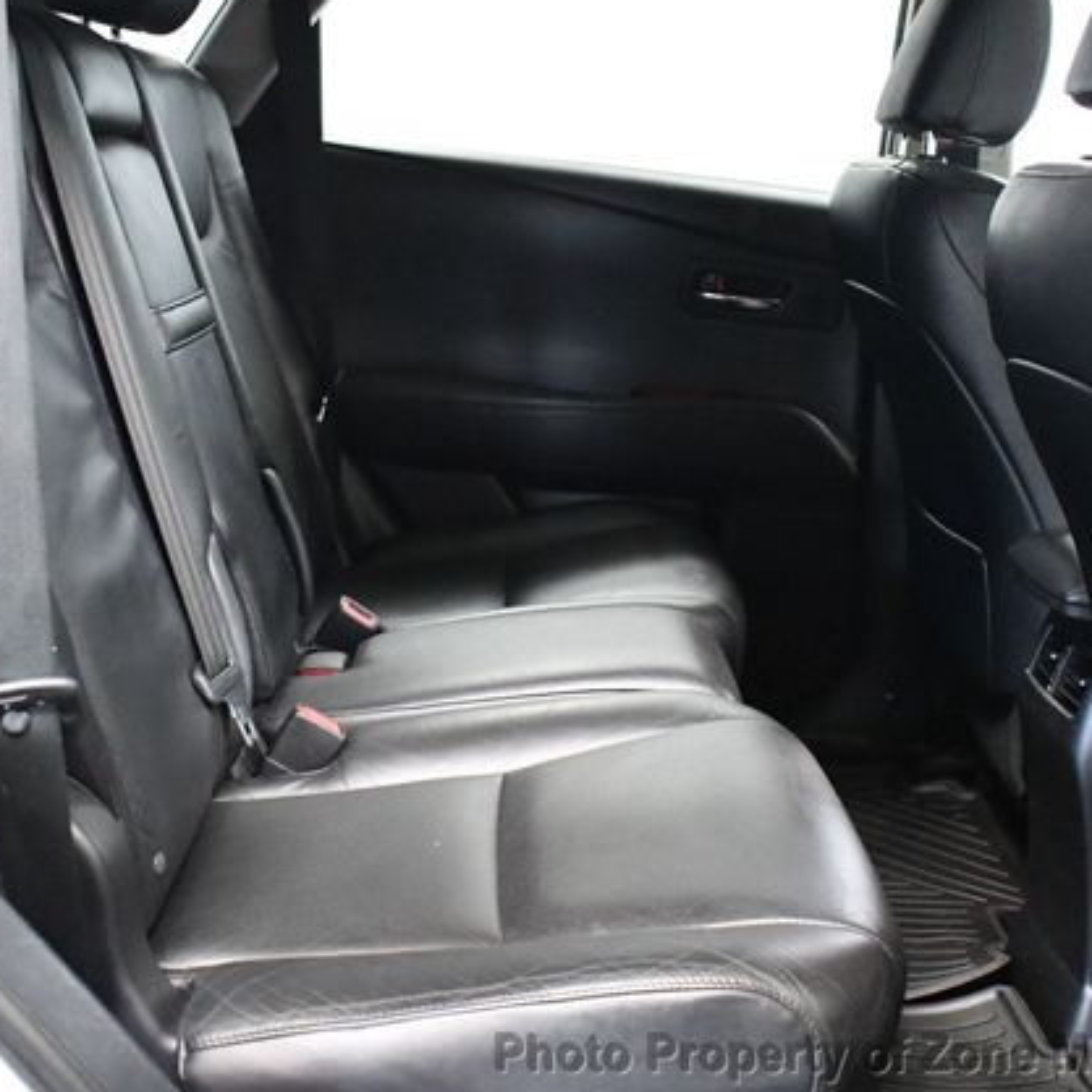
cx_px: 464
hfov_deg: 36.0
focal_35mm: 47
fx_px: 1677
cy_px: 545
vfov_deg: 36.1
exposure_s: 1/60
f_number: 3.5
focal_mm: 18
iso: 7200
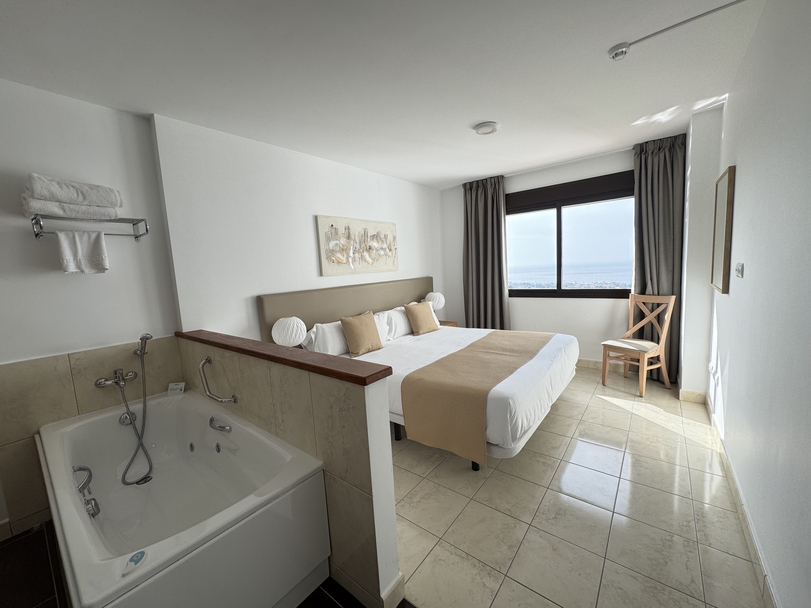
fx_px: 328
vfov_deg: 85.7
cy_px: 304
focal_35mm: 14
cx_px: 406
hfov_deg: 102.1
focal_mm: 2.22
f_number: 2.2
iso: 40
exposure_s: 1/246
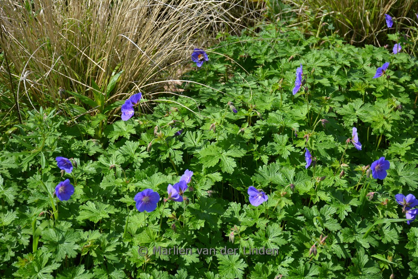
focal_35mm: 90
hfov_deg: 22.6
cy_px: 140
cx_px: 209
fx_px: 1045
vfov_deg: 15.2
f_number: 6.3
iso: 200
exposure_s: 1/640
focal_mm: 60
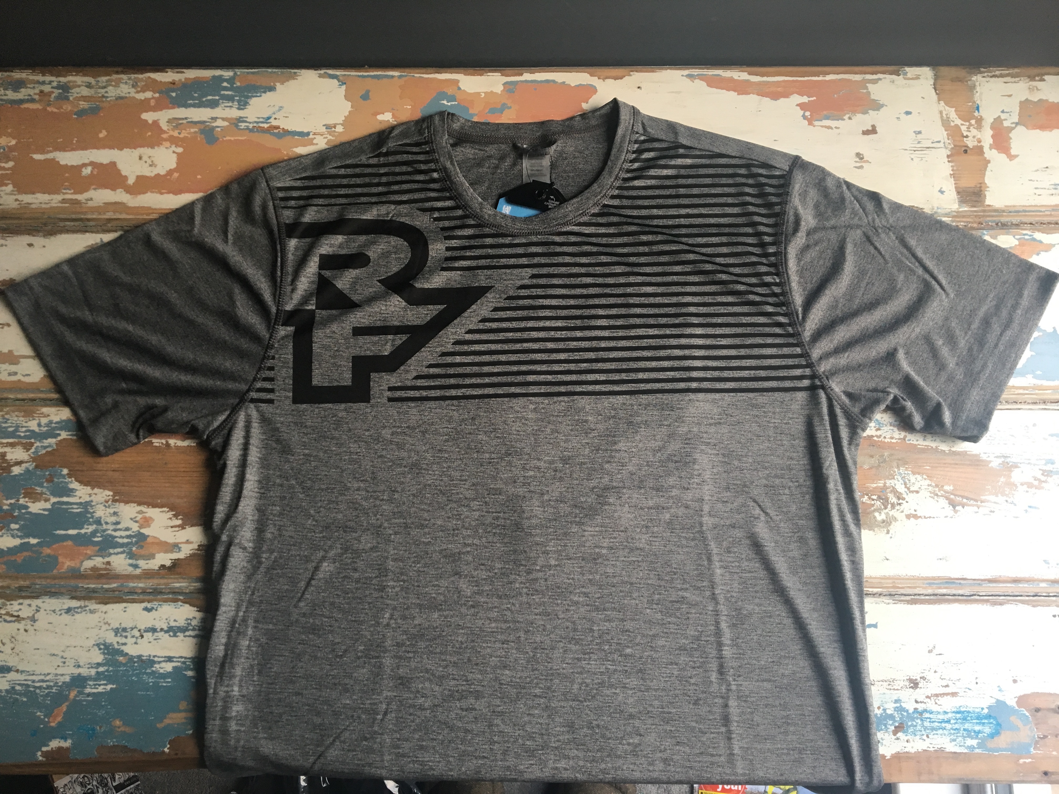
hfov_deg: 61.7
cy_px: 397
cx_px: 530
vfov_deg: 48.2
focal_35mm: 29
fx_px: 887
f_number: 2.2
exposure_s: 1/33
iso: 50
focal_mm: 4.15
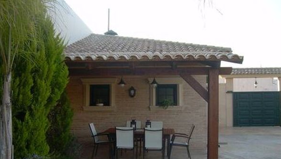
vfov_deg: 28.3
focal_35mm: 42
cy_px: 92
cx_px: 140
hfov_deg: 48.3
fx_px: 313
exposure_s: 1/210
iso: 50
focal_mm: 6.3
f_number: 2.8
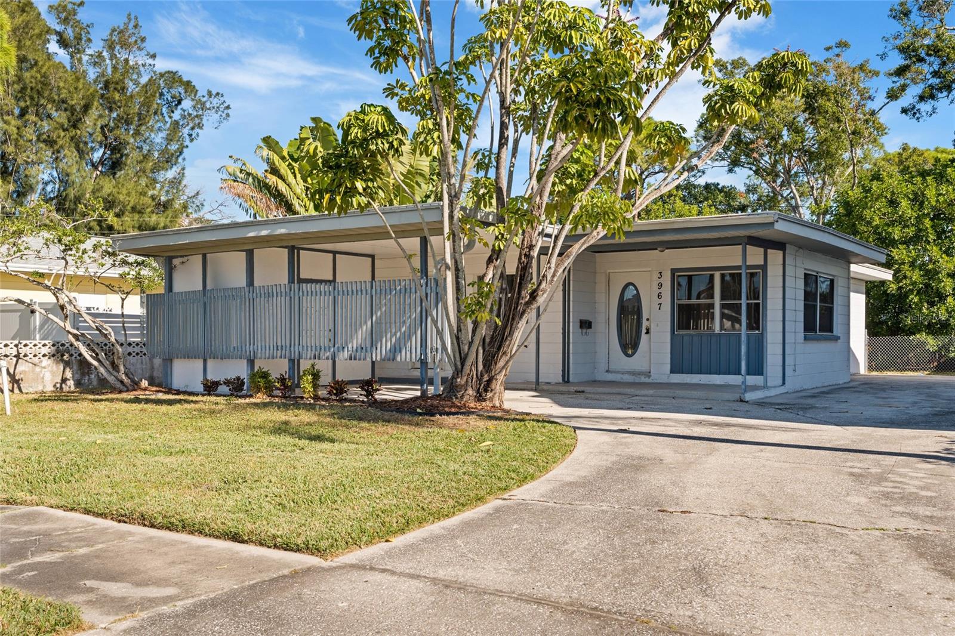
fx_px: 928
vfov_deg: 37.8
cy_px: 318
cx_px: 478
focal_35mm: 35
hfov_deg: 54.4
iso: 250
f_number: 9
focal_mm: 35
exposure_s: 1/125
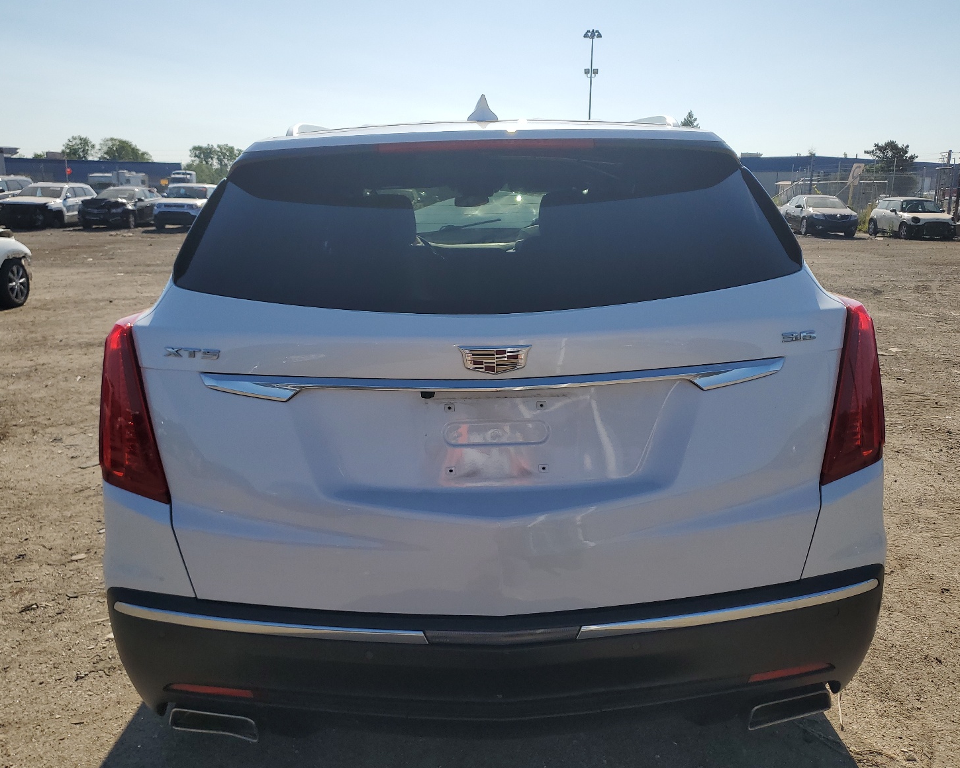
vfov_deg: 51.5
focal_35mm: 28
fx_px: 796
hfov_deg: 62.2
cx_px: 497
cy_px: 389
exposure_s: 1/5000
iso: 50
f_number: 1.5
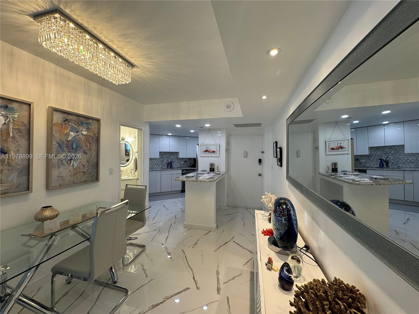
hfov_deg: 102.1
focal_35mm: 14
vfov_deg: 85.7
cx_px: 210
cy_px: 157
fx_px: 169
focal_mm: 2.22
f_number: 2.2
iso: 160
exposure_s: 1/120
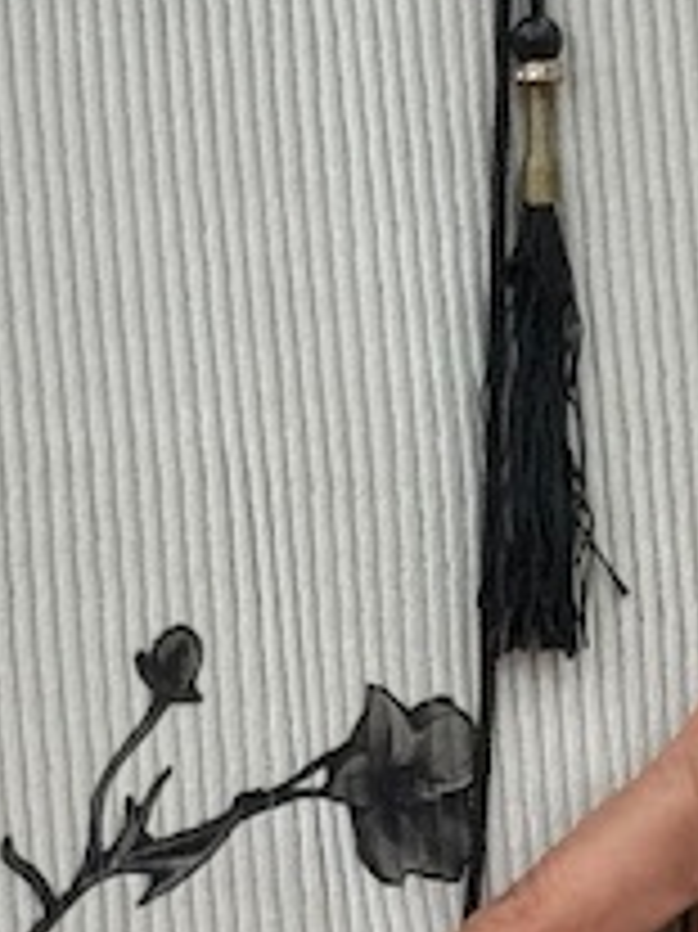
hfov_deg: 5.0
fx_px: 7993
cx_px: 432
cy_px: 797
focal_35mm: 297
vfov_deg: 6.7
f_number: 1.78
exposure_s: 1/611
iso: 64
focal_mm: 6.76
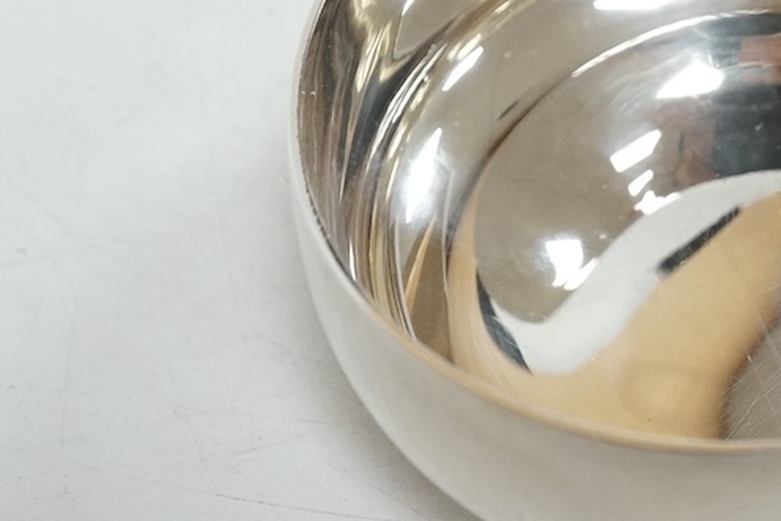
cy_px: 189
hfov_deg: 19.2
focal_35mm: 102
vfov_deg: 13.4
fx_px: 2213
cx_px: 848
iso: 2500
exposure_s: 1/125
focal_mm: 30
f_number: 7.1
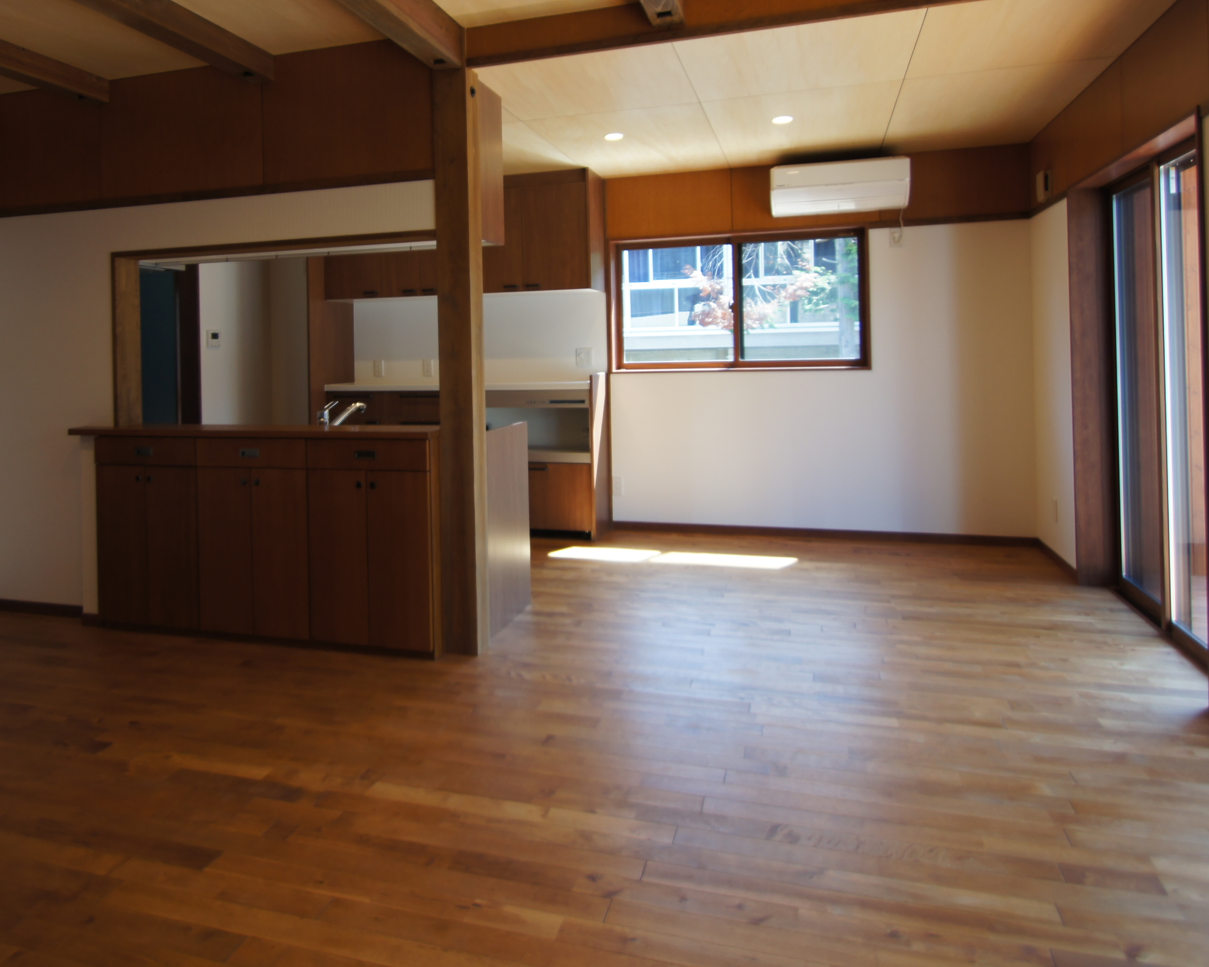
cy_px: 333
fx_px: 859
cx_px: 515
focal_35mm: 24
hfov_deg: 69.9
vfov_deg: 57.7
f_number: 3.5
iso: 100
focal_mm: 10
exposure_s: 1/30
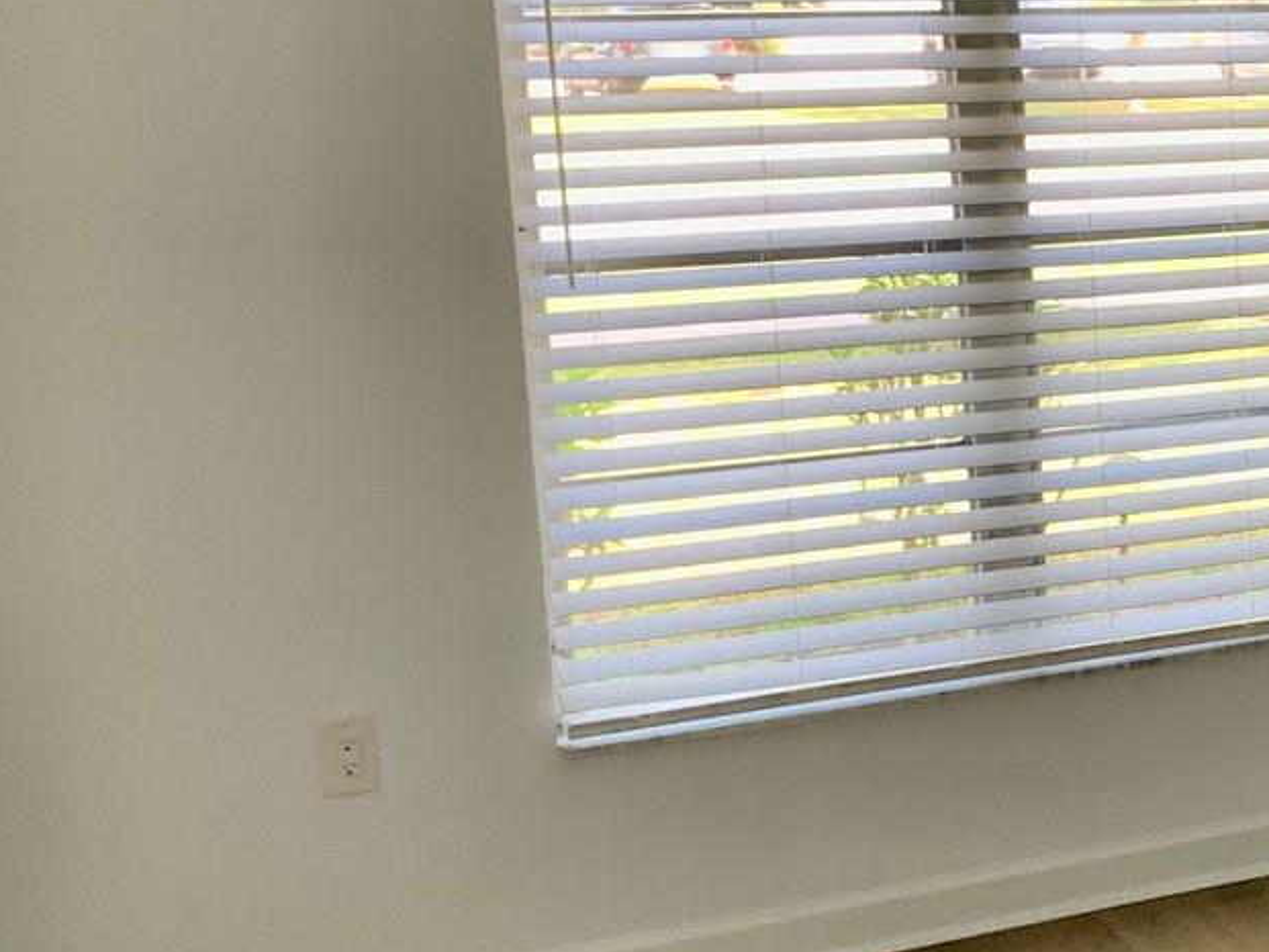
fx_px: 2457
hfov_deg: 26.1
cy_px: 433
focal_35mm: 67
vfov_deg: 21.9
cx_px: 1484
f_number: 1.8
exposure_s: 1/60
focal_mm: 4.25
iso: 64
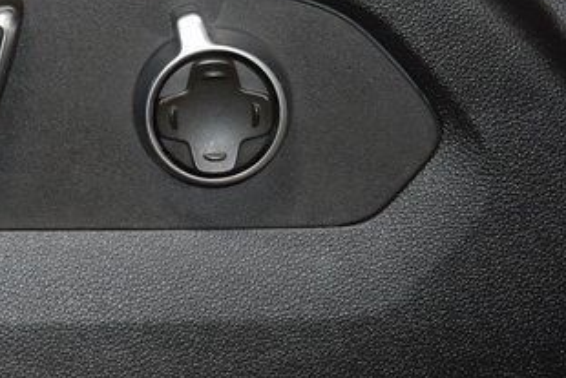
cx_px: -16
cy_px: 127
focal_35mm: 217
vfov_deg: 6.3
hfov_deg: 9.4
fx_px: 3413
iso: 2000
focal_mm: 70
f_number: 4.5
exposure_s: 1/60
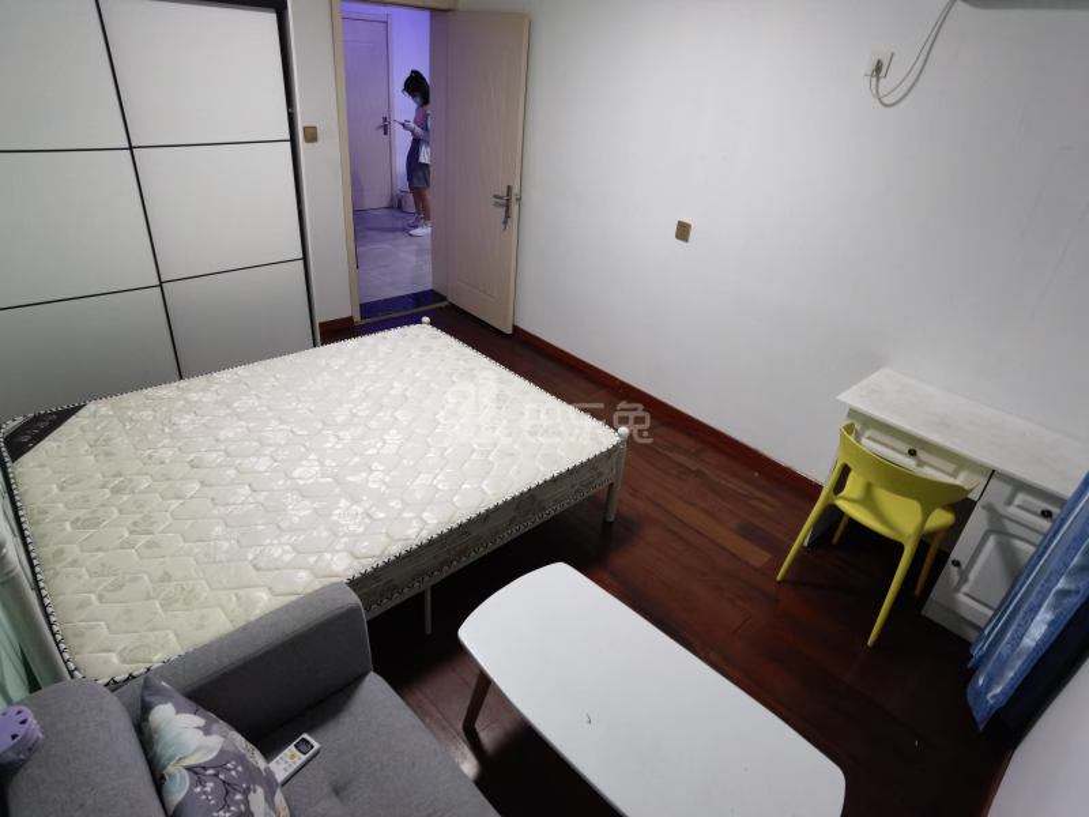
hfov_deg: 87.8
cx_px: 544
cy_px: 408
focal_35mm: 18
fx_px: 566
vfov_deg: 71.6
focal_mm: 4.4
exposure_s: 1/25
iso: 500
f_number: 1.8
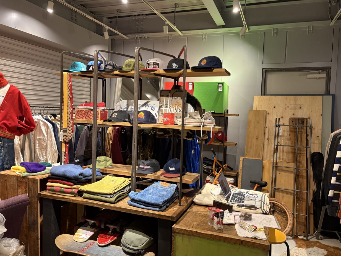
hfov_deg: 65.3
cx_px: 172
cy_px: 128
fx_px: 266
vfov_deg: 51.3
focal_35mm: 27
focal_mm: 5.96
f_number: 1.6
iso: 320
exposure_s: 1/60
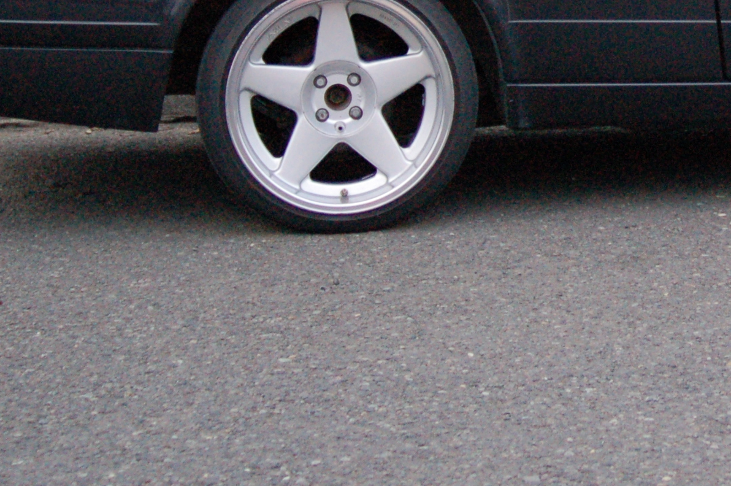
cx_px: 768
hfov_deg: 18.7
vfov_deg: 12.6
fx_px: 2150
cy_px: -72
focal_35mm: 106
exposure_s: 1/160
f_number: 3.5
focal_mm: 28
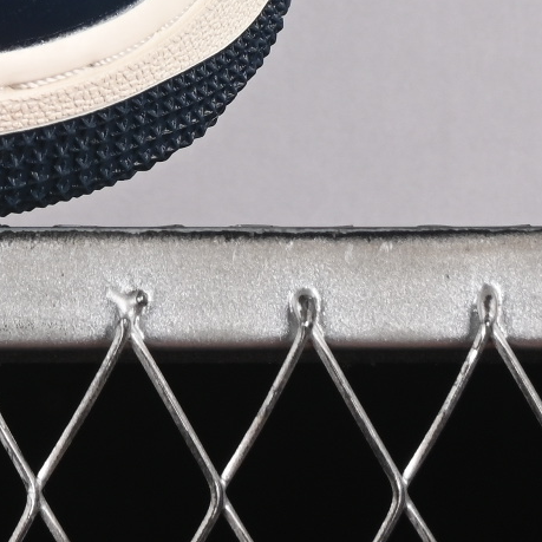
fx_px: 6855
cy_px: -458
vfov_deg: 4.5
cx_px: -479
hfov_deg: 4.5
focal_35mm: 387
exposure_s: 1/60
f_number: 7.1
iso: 160
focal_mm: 50
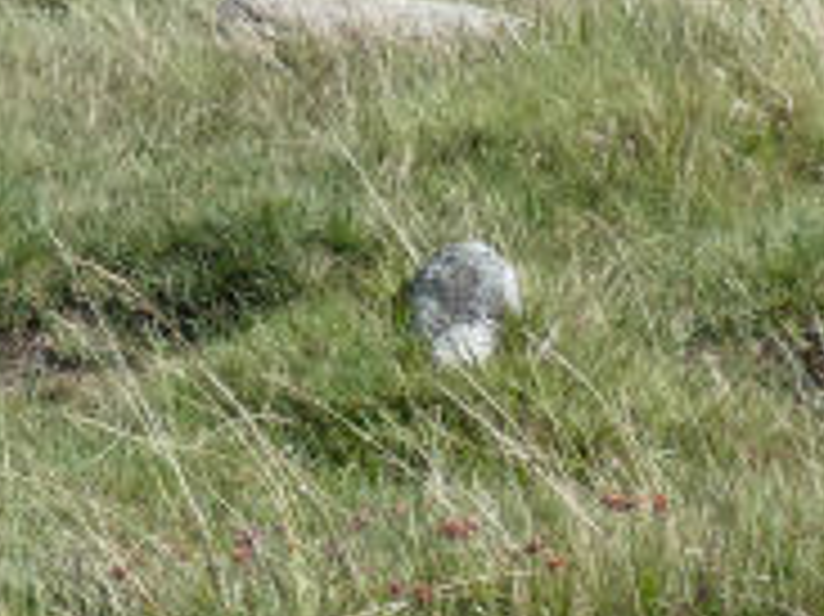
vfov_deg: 3.5
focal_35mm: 427
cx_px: 689
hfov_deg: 4.6
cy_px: 751
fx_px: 10158
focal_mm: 15.6
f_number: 4.6
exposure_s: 1/400
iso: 80
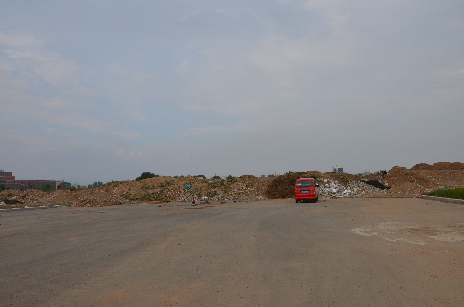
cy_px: 154
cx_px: 232
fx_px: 405
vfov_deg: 41.5
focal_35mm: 32
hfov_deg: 59.6
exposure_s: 1/250
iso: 100
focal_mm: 21
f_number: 8
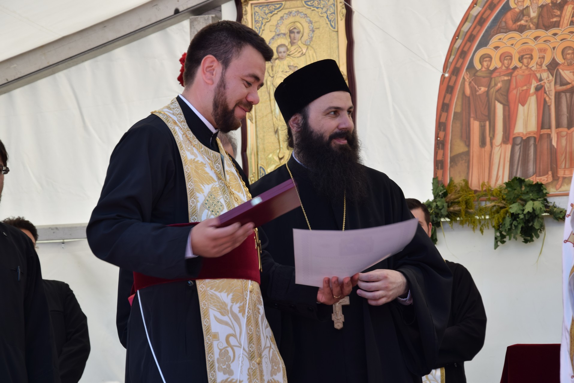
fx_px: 2033
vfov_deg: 10.8
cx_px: 287
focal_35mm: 128
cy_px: 192
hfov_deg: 16.1
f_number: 8
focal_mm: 85
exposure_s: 1/80
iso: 100
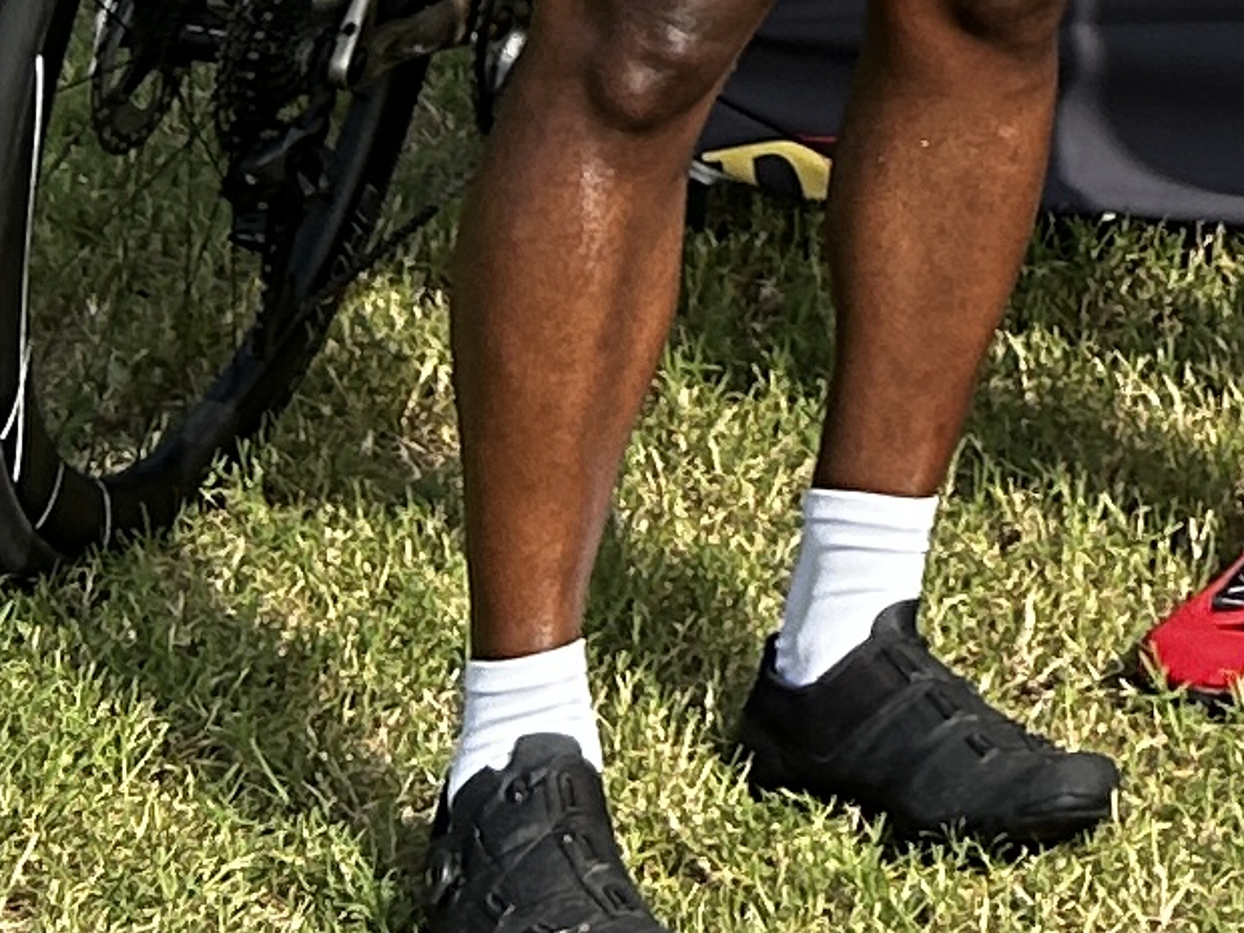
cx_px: 2486
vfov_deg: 7.5
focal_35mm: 169
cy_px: -2031
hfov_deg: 10.7
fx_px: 6073
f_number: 1.5
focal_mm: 5.7
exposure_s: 1/2123
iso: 50
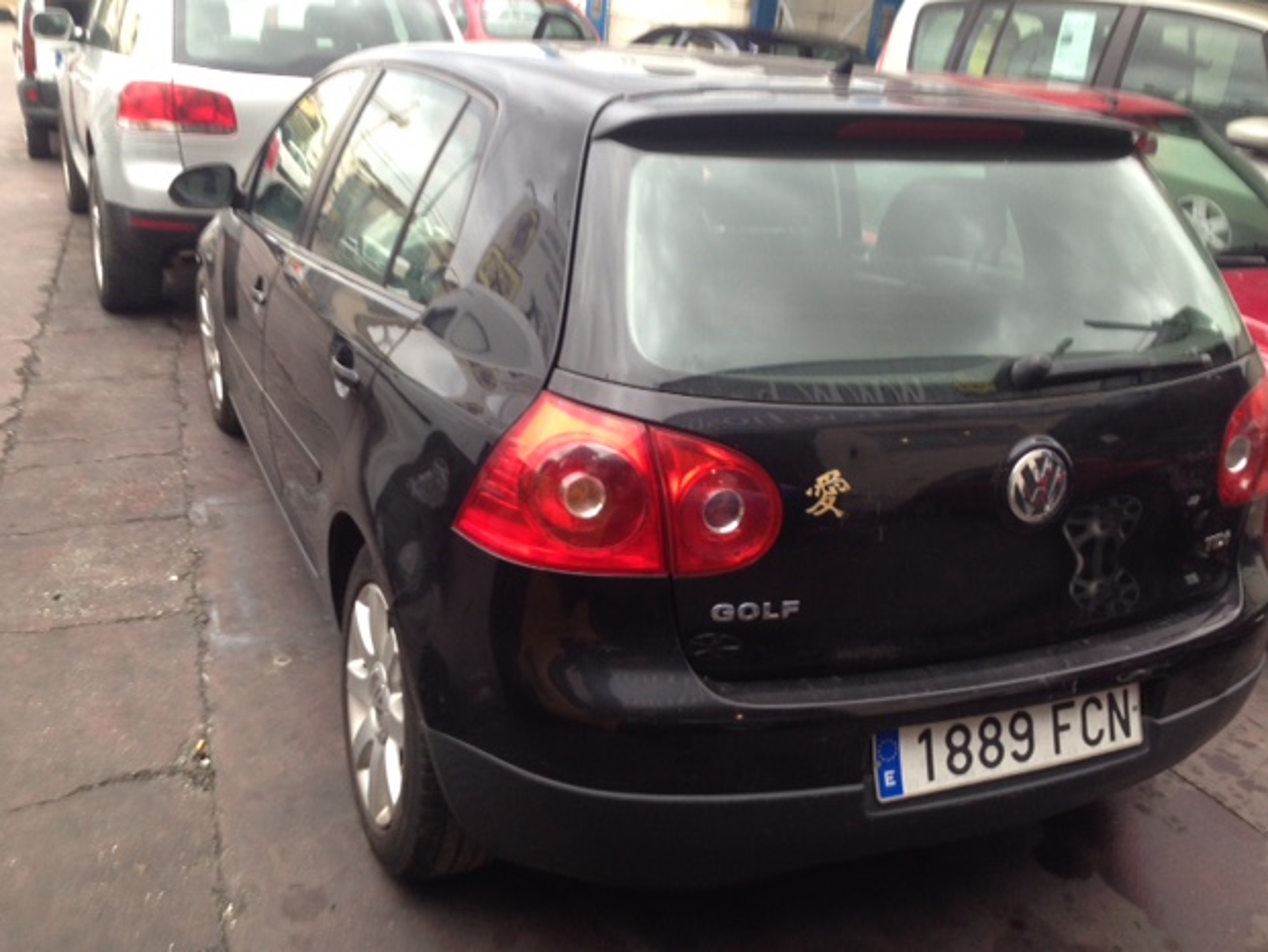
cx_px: 645
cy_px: 482
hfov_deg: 53.9
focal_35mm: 34
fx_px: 1246
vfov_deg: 41.8
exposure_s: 1/20
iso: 64
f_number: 2.4
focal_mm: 4.12
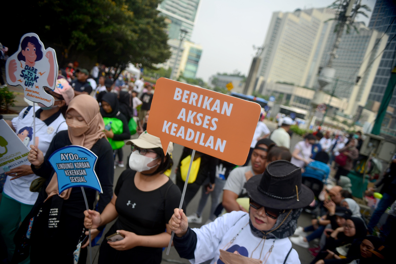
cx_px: 198
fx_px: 418
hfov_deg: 50.7
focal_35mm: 38
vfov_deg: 35.1
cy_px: 132
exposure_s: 1/640
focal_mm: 38
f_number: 2.8
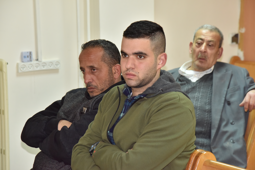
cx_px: 128
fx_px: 850
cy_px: 85
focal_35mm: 120
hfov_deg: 17.1
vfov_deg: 11.4
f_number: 6.3
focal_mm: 120
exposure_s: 1/160
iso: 2500
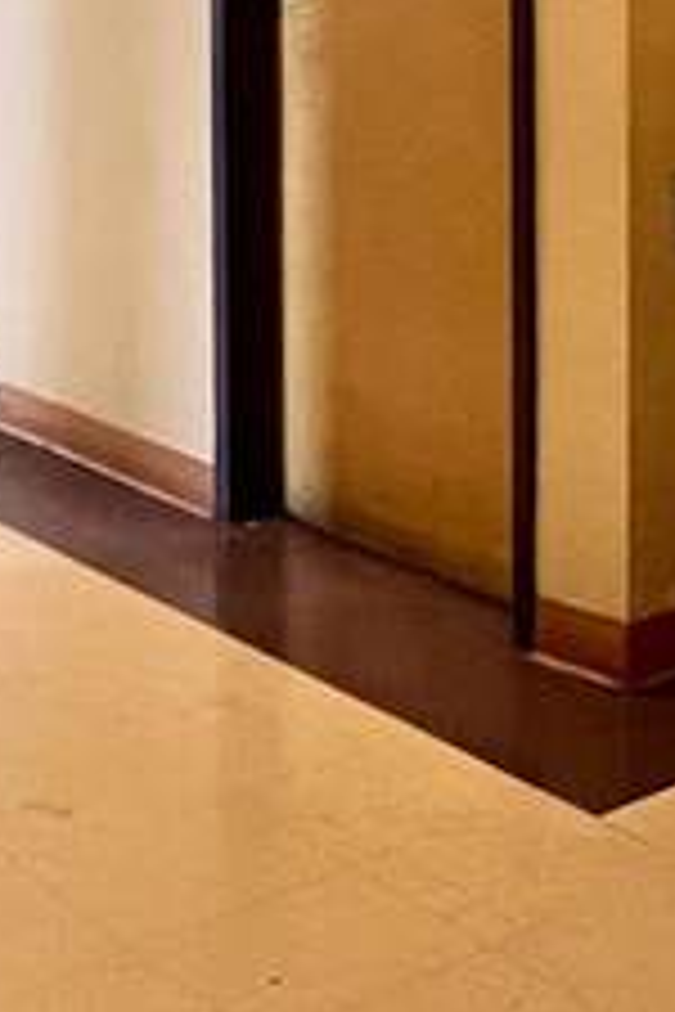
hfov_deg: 16.8
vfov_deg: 24.0
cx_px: 864
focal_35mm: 77
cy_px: -198
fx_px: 2165
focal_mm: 1.57
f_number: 1.8
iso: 500
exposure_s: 1/53
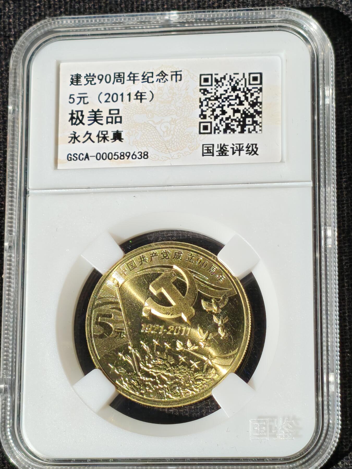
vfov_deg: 17.7
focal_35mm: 111
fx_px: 1505
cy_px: 234
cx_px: 176
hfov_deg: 13.3
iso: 50
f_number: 1.5
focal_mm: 4.94
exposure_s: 1/3252
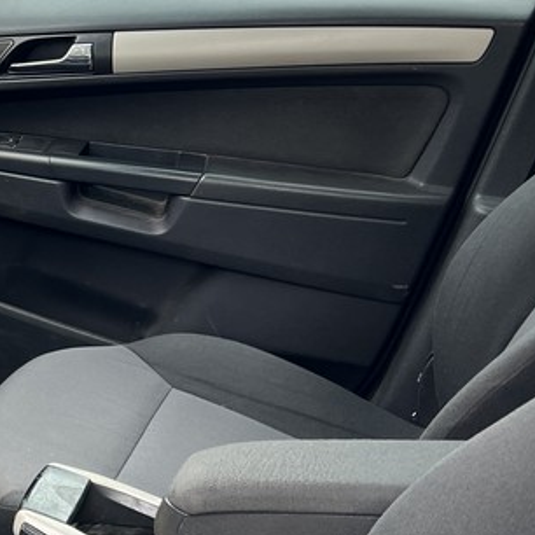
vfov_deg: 22.3
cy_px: 378
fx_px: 1346
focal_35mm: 77
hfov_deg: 19.1
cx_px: -313
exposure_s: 1/155
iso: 40
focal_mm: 5.7
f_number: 1.5
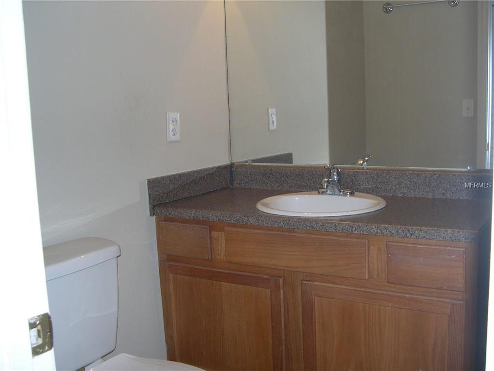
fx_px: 542
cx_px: 247
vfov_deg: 37.7
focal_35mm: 38
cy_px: 186
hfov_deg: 49.0
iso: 100
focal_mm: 8
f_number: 2.8
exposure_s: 1/60
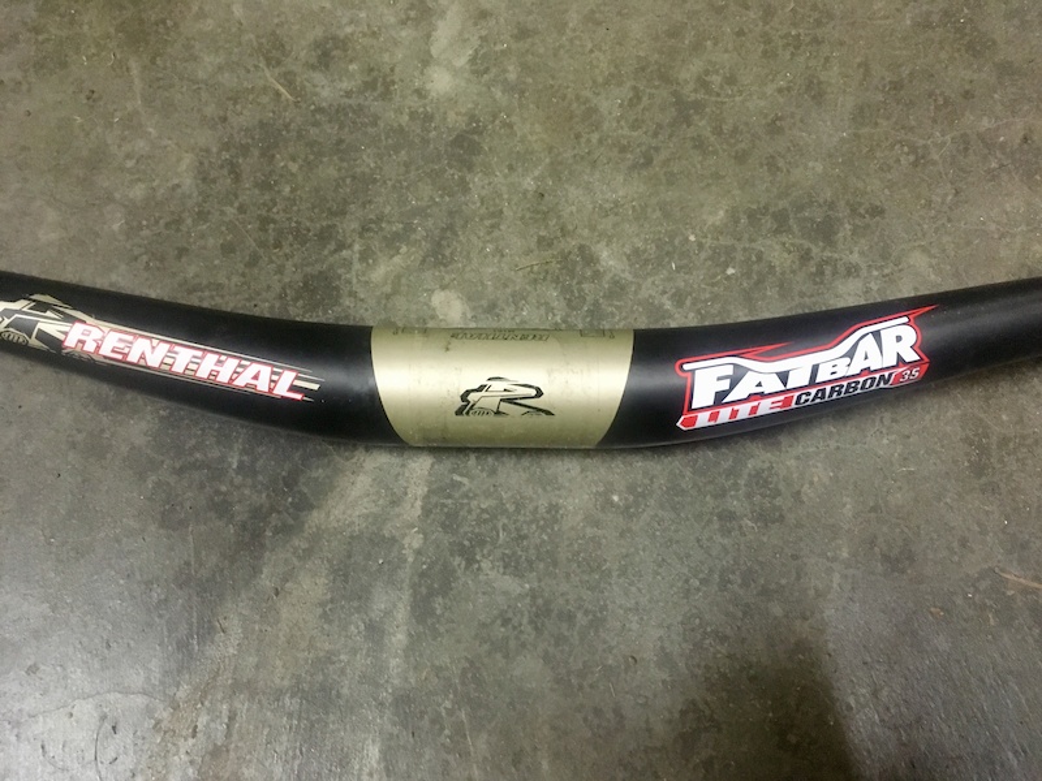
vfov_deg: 48.2
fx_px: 873
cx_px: 521
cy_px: 390
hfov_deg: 61.7
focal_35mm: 29
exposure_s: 1/15
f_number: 2.2
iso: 320
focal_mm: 4.15
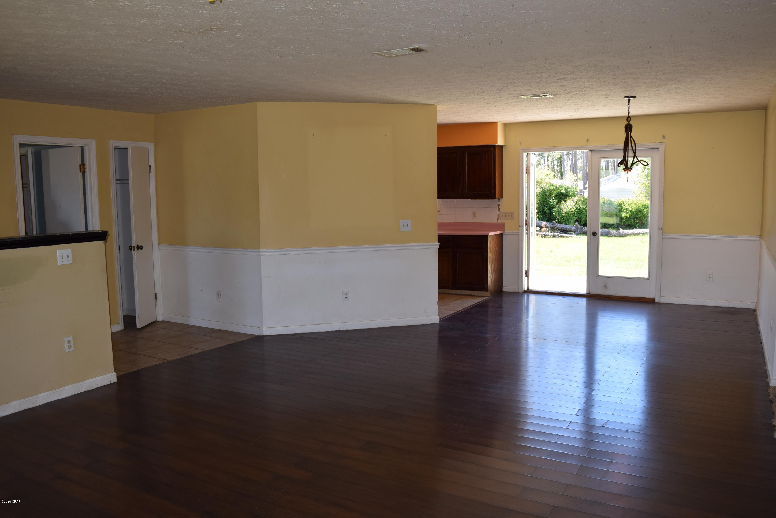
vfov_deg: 47.9
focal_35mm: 27
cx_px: 388
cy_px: 259
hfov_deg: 67.4
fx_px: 582
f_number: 5.6
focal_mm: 18
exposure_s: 1/125
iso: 280
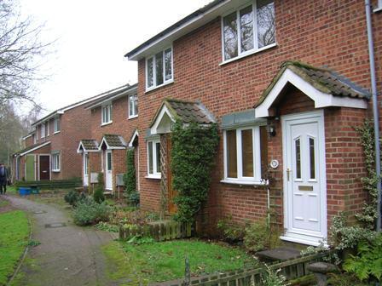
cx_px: 191
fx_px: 375
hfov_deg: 54.0
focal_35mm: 34
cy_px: 143
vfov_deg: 41.8
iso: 50
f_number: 2.9
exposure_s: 1/43.1
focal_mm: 5.7
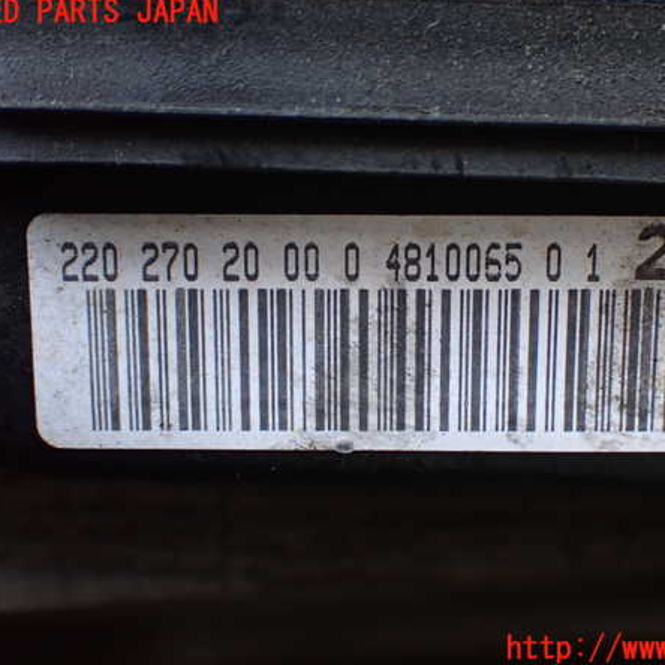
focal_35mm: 80
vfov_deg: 21.7
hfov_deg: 21.6
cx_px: 395
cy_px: 331
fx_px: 1739
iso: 800
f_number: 3.8
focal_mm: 11.88
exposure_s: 1/200
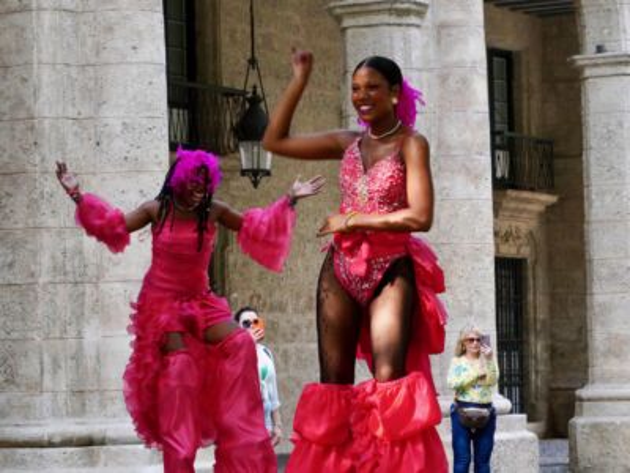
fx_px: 2548
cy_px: 236
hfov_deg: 14.1
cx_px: 315
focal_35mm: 140
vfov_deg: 10.6
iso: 2500
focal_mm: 70
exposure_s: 1/160
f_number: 11
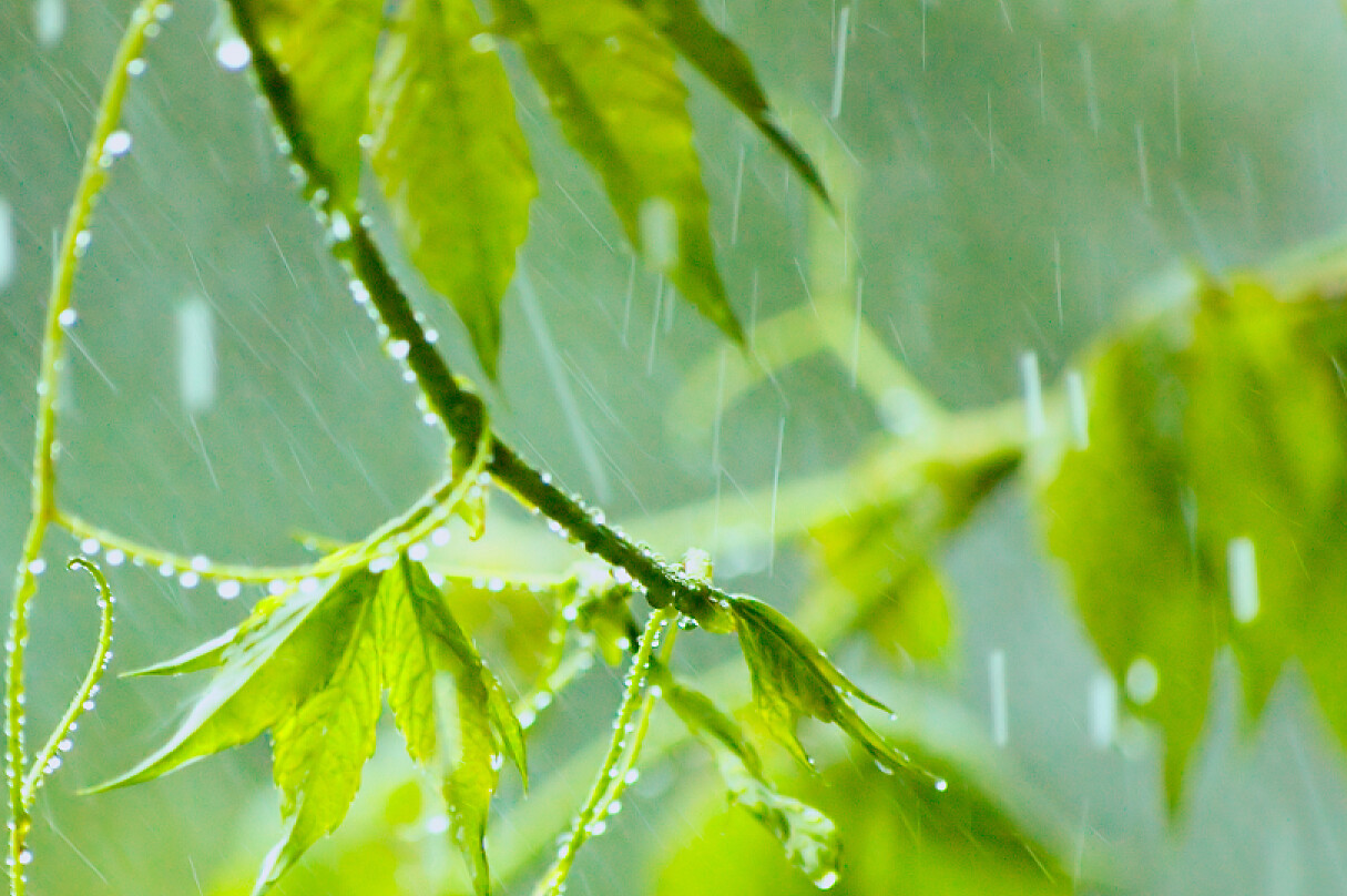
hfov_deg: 4.4
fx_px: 17721
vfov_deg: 2.9
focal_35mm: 474
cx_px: 329
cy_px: 566
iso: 1600
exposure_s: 1/250
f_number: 5.6
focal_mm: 200
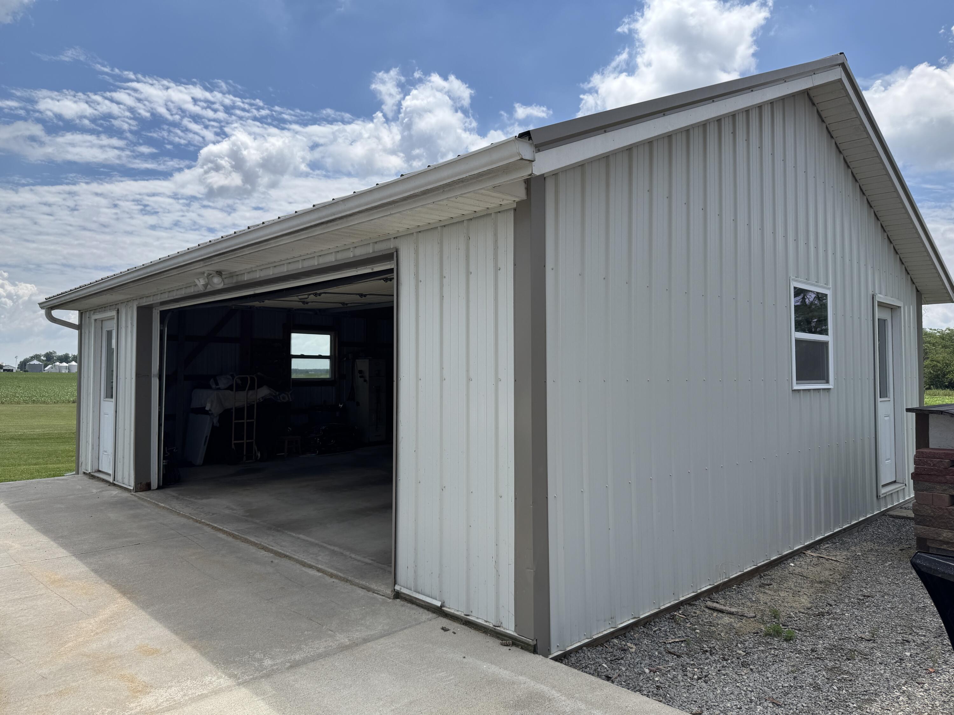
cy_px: 358
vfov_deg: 56.8
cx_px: 477
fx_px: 661
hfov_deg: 71.6
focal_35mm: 24
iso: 80
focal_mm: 6.76
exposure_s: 1/5814
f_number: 1.78
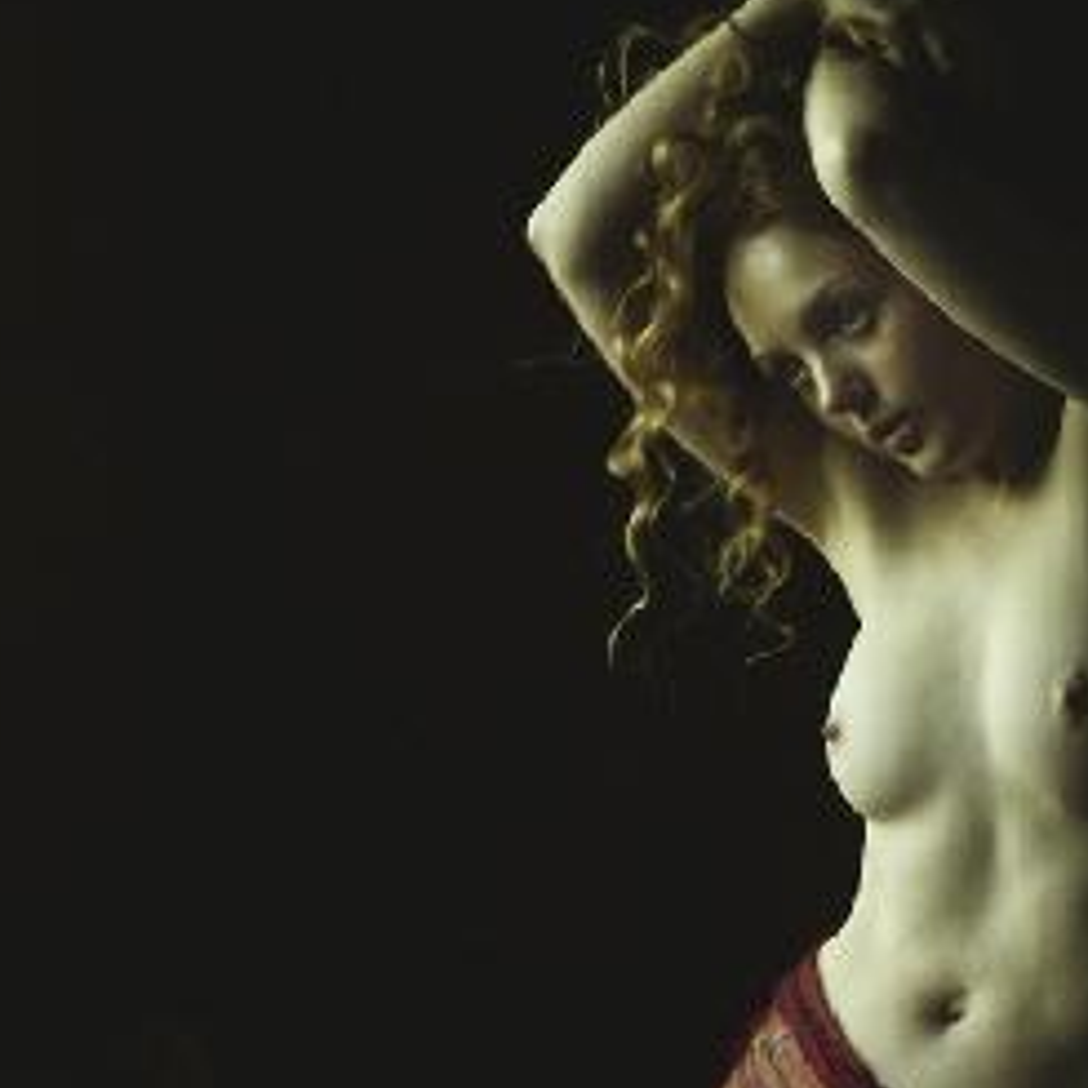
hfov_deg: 17.2
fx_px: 3592
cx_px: 673
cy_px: 977
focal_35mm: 101
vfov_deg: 17.0
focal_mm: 53
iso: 200
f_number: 4.5
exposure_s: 1/15
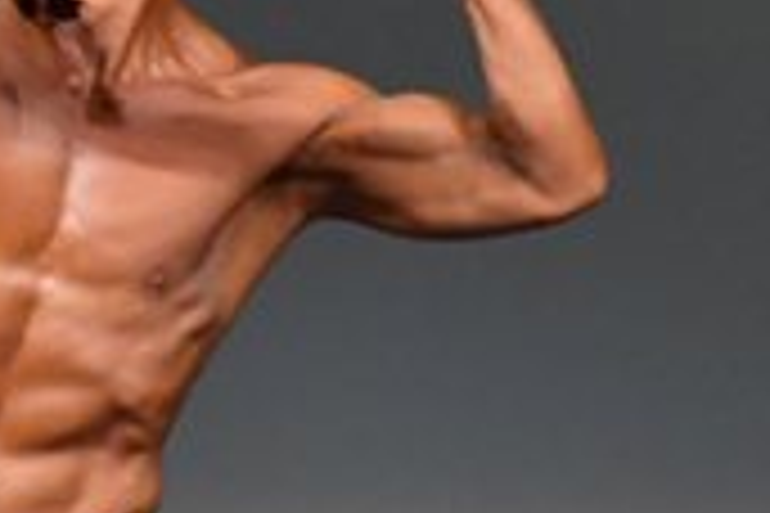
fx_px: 36380
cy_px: 504
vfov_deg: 0.8
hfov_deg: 1.2
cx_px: -38
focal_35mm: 1701
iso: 4000
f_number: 5.6
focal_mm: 250
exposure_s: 1/400
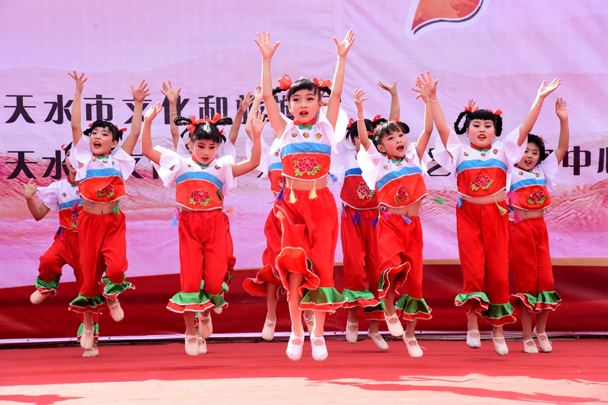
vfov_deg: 13.0
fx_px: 1773
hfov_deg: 19.5
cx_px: 304
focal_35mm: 105
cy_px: 202
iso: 500
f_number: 10
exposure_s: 1/250
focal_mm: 105
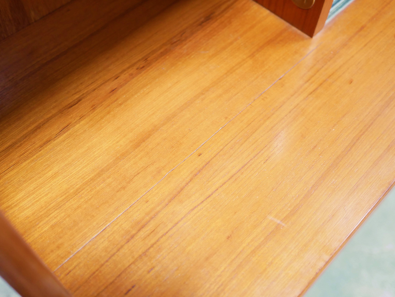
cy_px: 148
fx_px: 457
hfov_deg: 46.8
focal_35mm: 40
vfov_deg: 36.0
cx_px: 198
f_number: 1.7
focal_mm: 20
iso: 1000
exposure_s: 1/60
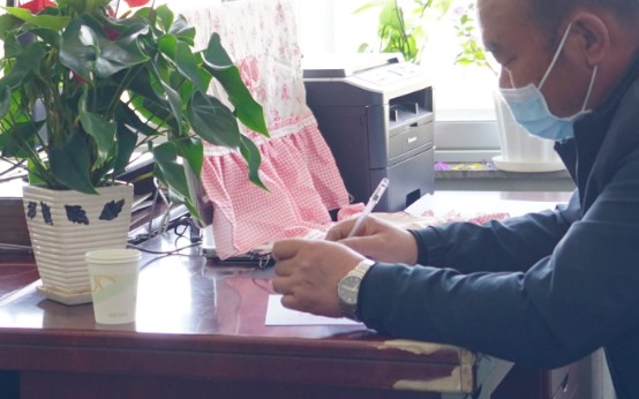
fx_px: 1793
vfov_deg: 12.7
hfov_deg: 19.6
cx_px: 0
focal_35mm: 103
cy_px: 167
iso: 800
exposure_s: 1/60
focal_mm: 35
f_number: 4
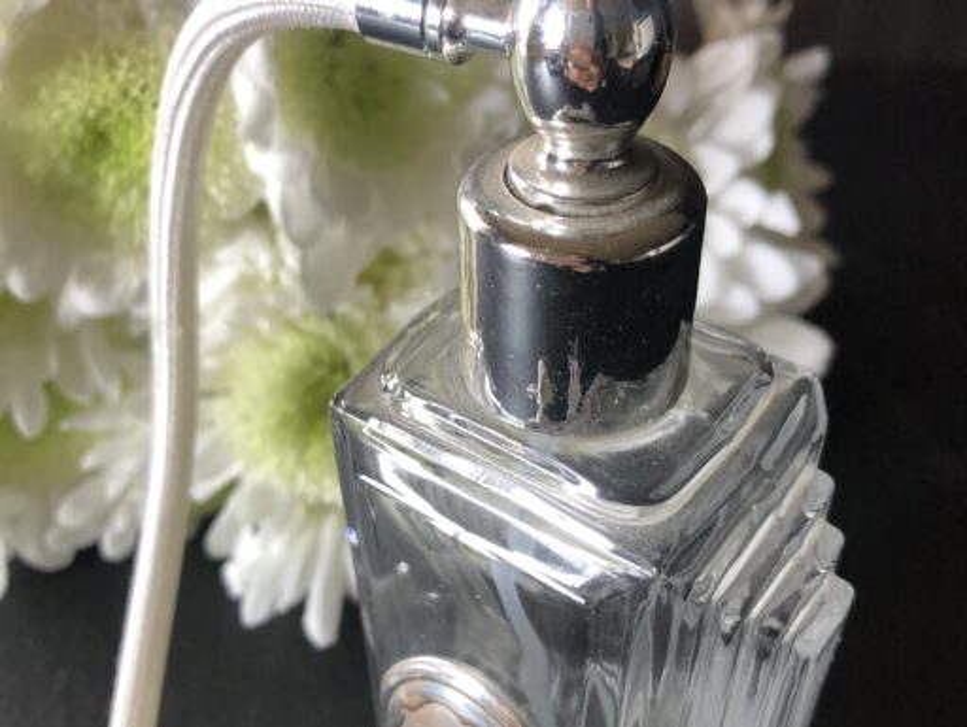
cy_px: 364
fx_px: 783
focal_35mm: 28
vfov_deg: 49.8
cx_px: 484
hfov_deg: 63.4
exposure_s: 1/30
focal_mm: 3.99
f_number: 1.8
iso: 32
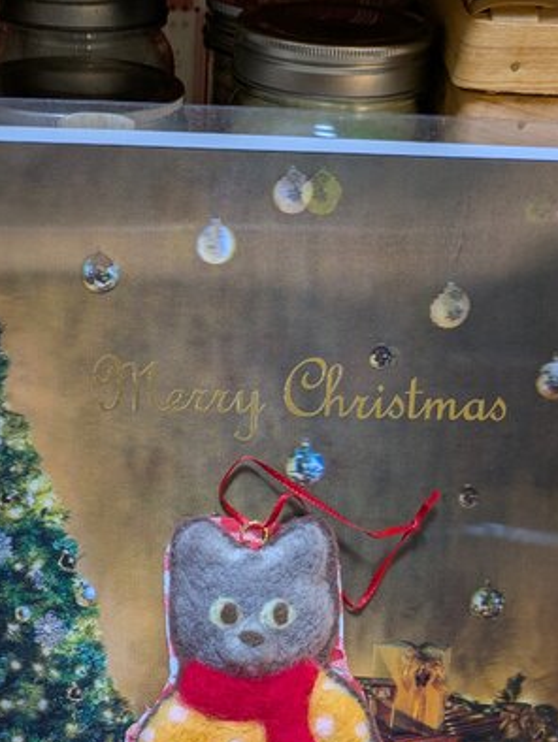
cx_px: 173
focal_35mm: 54
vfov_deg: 32.4
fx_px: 1159
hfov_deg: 26.9
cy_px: 757
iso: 45
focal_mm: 5.43
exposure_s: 1/33.3
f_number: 1.89
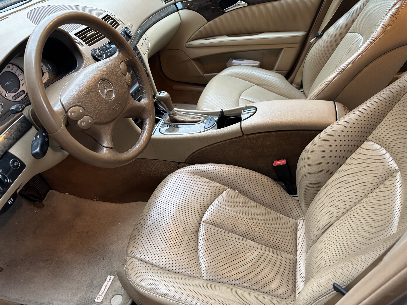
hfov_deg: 67.3
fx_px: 306
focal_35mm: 26
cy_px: 152
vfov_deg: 53.1
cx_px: 204
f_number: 1.6
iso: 400
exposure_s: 1/60
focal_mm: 5.96
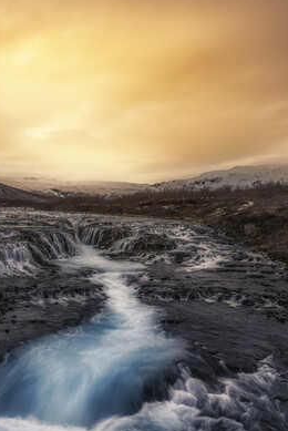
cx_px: 70
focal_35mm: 27
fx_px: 323
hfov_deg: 46.2
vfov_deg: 62.2
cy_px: 339
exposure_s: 1/4
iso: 100
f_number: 2.8
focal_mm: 14
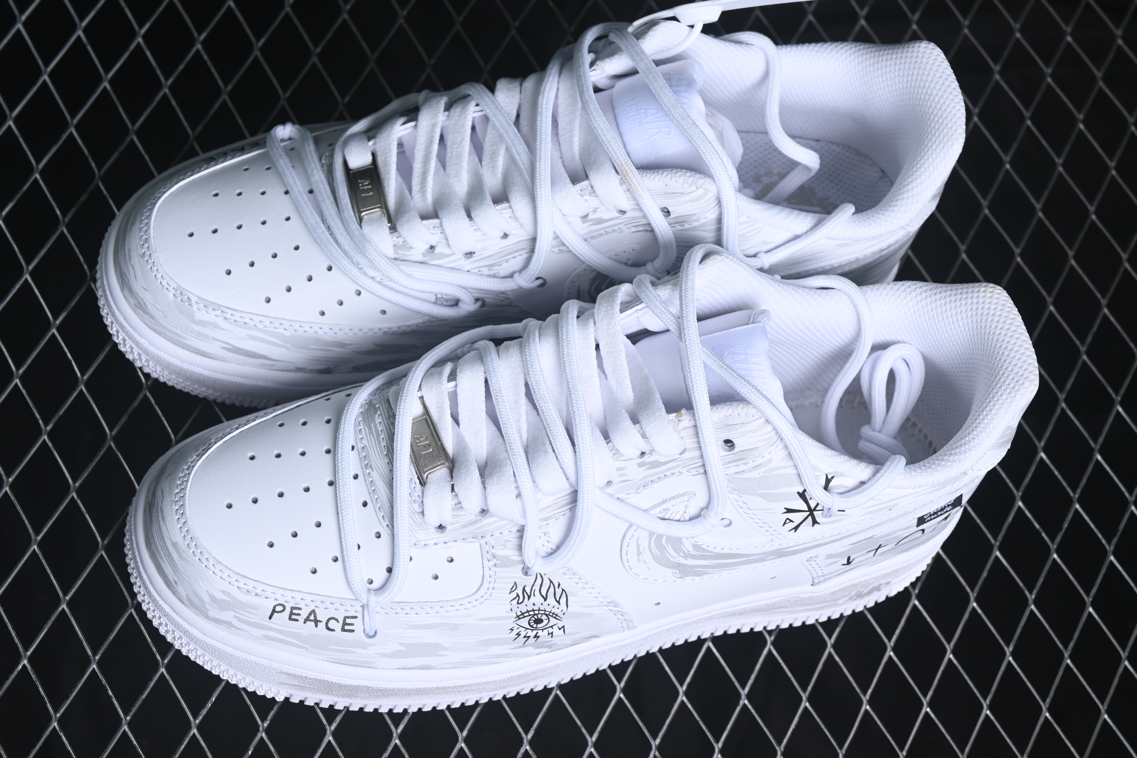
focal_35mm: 75
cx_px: 568
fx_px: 2369
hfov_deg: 27.0
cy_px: 379
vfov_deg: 18.2
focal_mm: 50
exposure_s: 1/80
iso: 160
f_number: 7.1
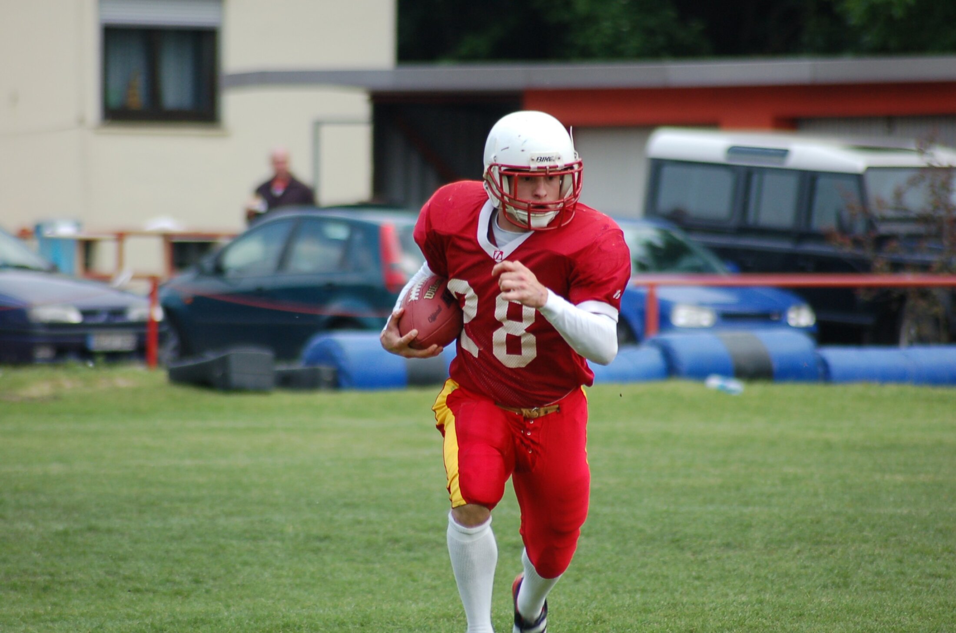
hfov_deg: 5.1
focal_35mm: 405
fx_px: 10735
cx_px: 478
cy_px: 316
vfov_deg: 3.4
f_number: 5.6
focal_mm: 270
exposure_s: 1/640
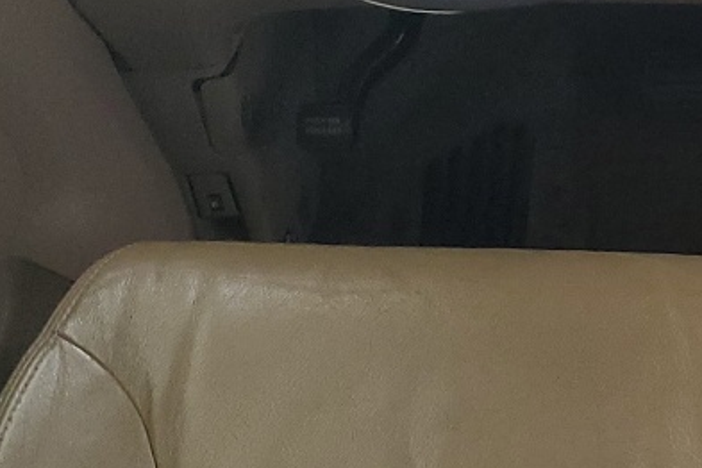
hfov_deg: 16.3
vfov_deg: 12.5
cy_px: 263
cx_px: 1165
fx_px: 2145
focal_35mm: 110
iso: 86
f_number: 1.5
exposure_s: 1/60.2
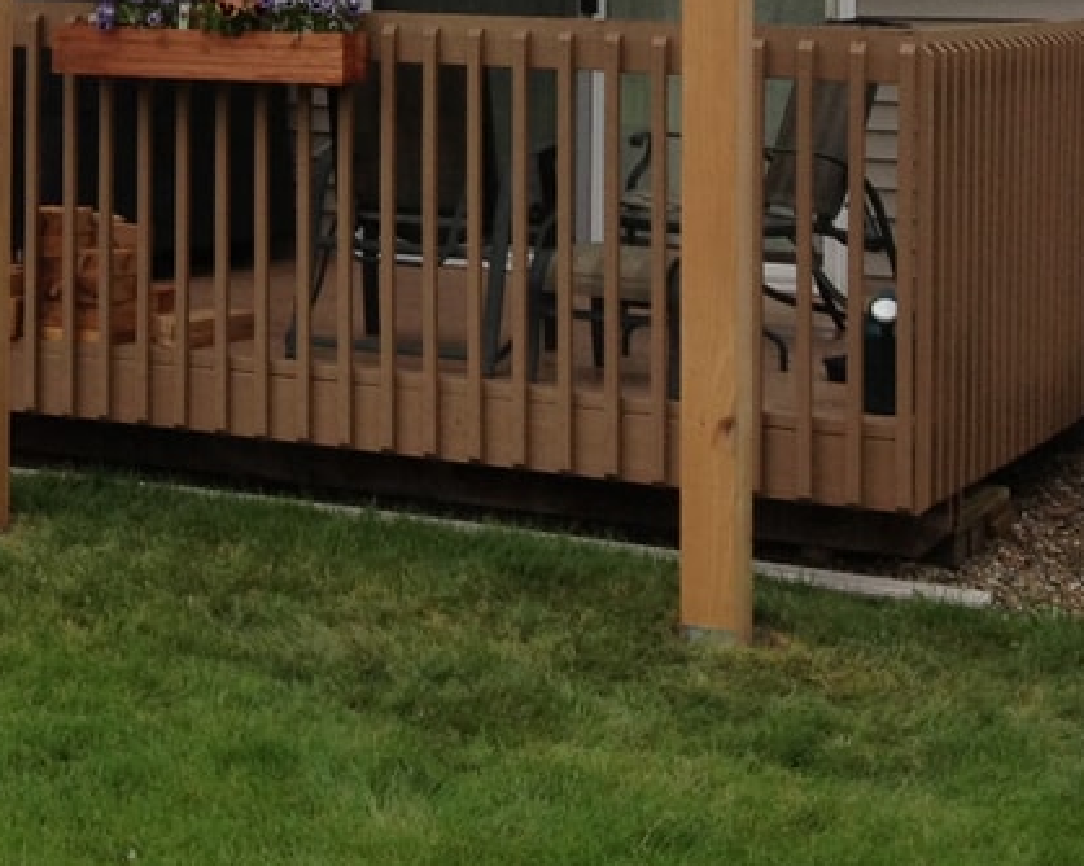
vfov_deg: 13.8
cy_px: -148
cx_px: -240
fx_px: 3495
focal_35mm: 109
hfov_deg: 16.8
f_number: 2.4
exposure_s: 1/620
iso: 50
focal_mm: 4.28
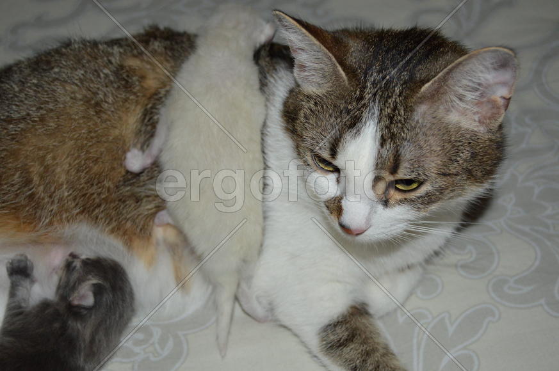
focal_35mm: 51
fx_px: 791
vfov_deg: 26.4
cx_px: 280
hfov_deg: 38.9
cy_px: 186
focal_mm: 34
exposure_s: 1/60
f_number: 4.5
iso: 1250
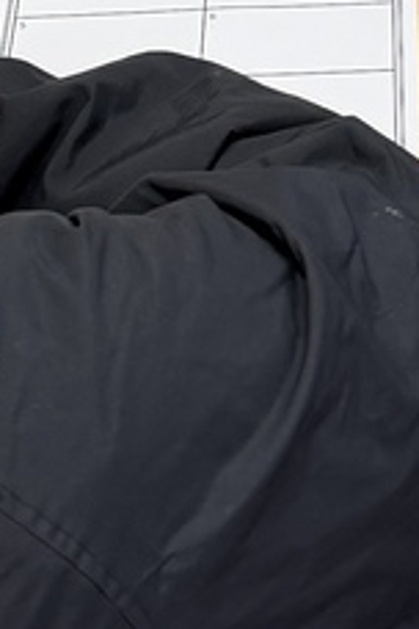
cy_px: -557
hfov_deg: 11.5
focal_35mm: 112
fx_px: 1955
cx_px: 711
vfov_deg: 15.3
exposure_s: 1/60
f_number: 1.78
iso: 125
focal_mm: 6.76
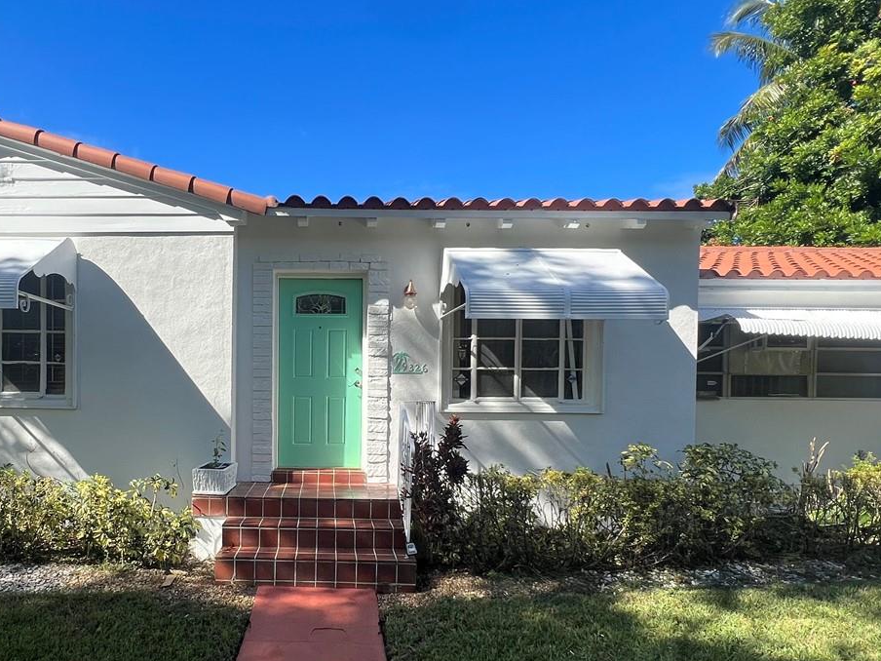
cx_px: 316
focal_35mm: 23
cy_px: 412
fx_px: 585
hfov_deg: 72.3
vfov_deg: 58.2
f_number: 1.8
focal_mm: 1.57
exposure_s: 1/911
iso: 32
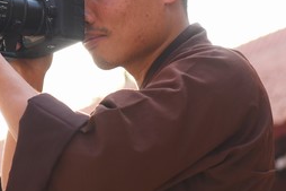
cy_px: 17
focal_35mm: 169
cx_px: 23
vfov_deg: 8.1
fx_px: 1342
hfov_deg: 12.1
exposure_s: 1/160
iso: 160
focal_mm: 66
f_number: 4
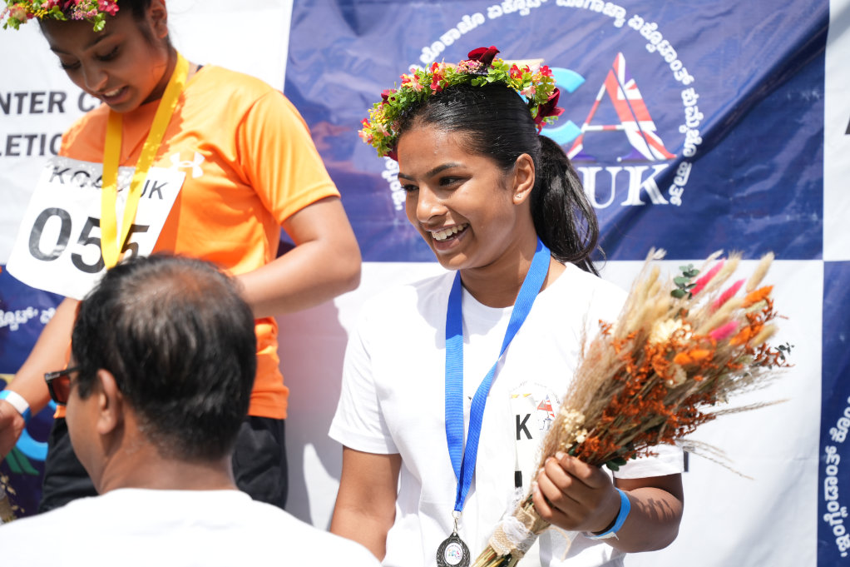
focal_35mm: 66
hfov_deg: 30.5
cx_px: 425
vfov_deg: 20.6
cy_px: 284
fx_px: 1560
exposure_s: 1/4000
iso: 250
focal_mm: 66.1
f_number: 2.8
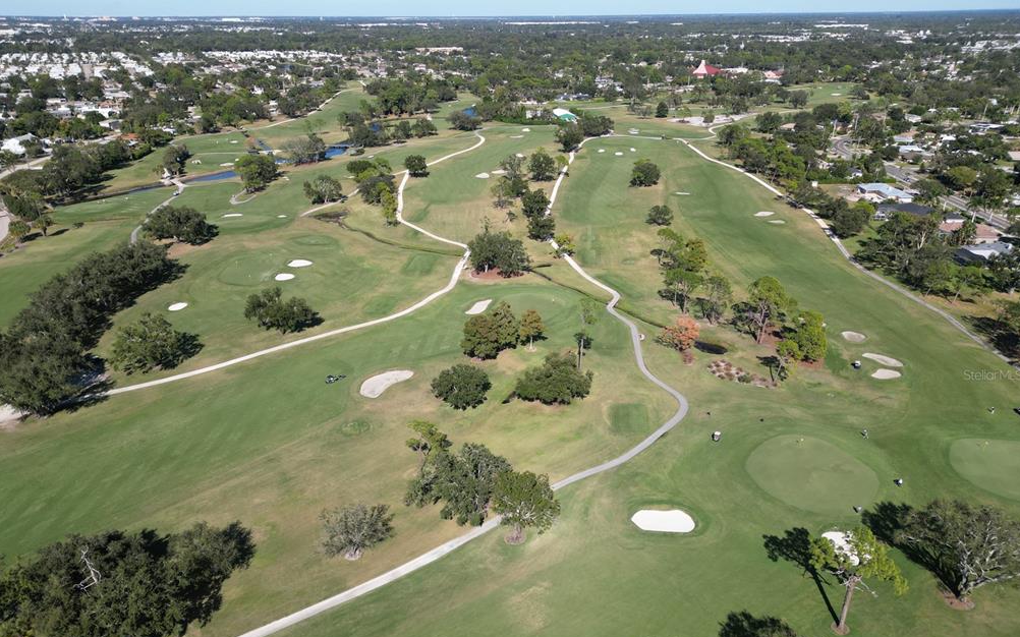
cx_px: 504
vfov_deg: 47.4
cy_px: 374
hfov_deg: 70.4
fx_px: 723
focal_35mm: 26
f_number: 1.7
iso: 100
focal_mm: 6.72
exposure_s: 1/2500
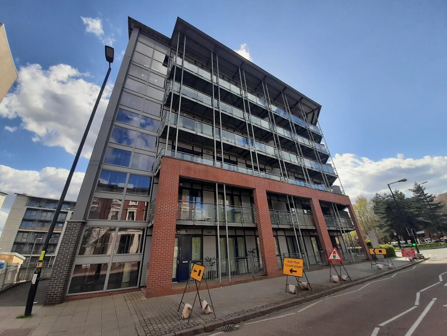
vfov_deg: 89.9
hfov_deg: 106.2
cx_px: 224
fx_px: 168
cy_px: 168
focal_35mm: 13
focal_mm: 1.42
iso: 40
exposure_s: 1/1028
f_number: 2.2
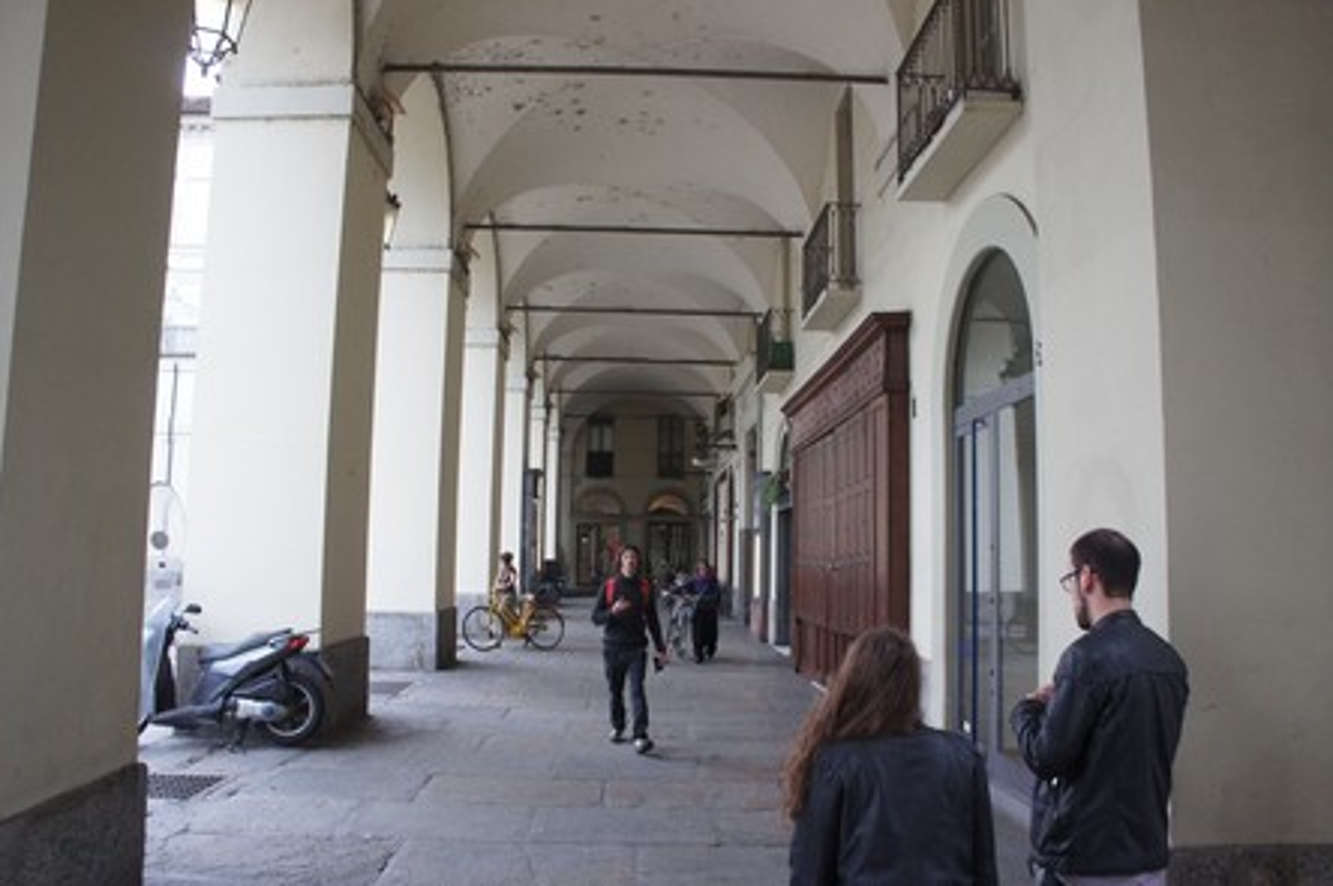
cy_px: 451
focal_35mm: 28
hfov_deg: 65.5
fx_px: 1036
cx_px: 666
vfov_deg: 46.3
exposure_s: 1/250
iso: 1000
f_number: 4.5
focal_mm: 18
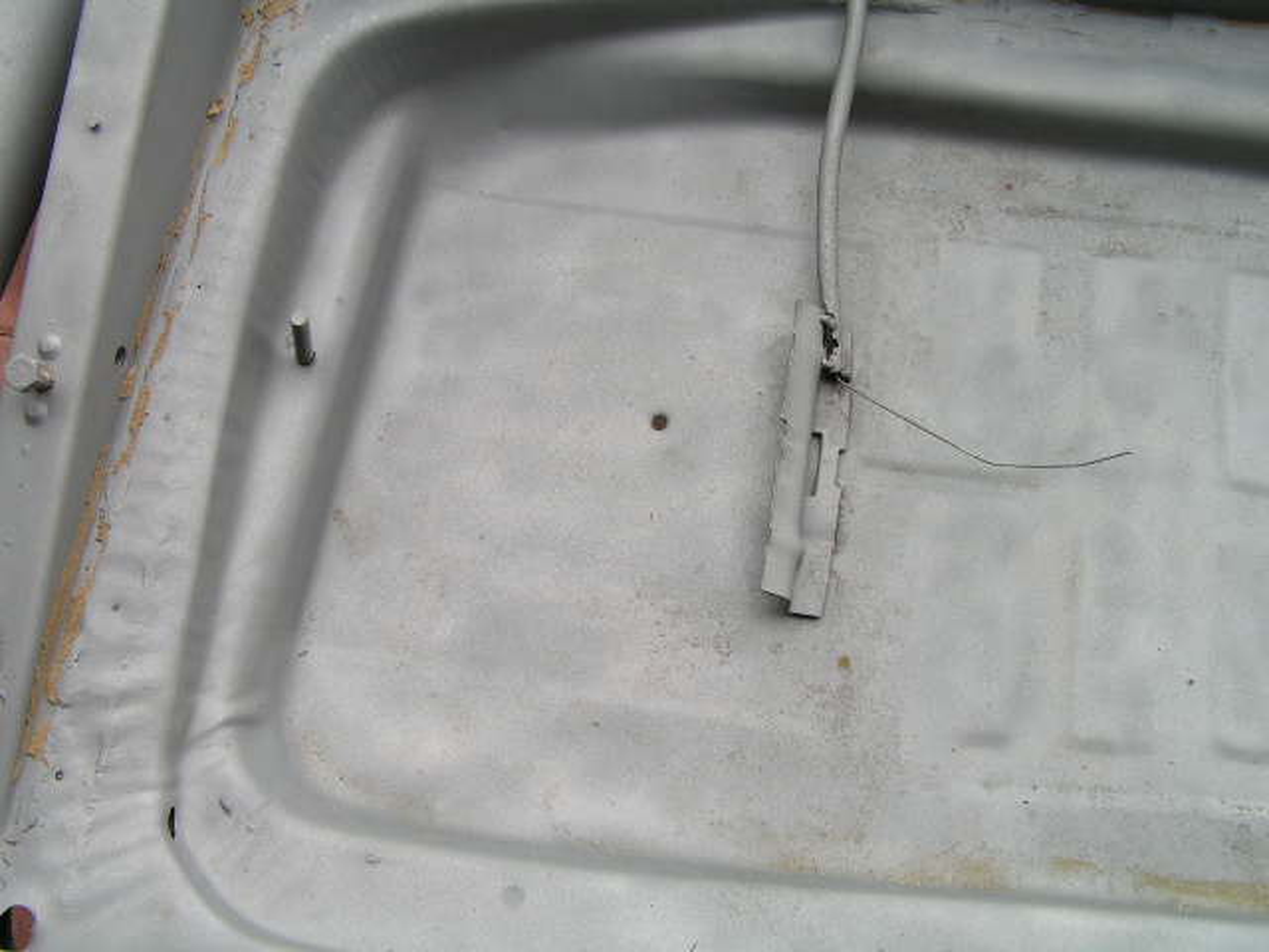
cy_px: 476
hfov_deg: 49.0
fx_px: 1393
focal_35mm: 38
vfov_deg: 37.7
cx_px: 634
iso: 50
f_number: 5
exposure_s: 1/40
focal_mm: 6.3
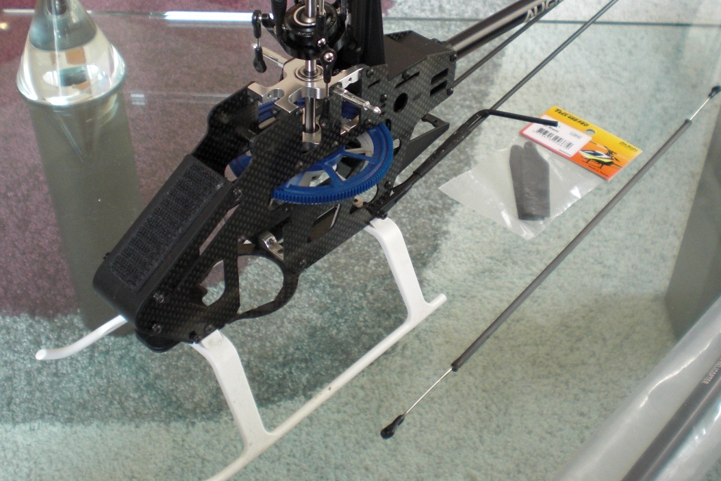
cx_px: 345
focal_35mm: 49
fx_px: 981
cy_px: 153
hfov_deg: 40.3
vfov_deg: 27.3
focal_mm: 6.3
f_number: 3.1
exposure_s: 1/3.33
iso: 200
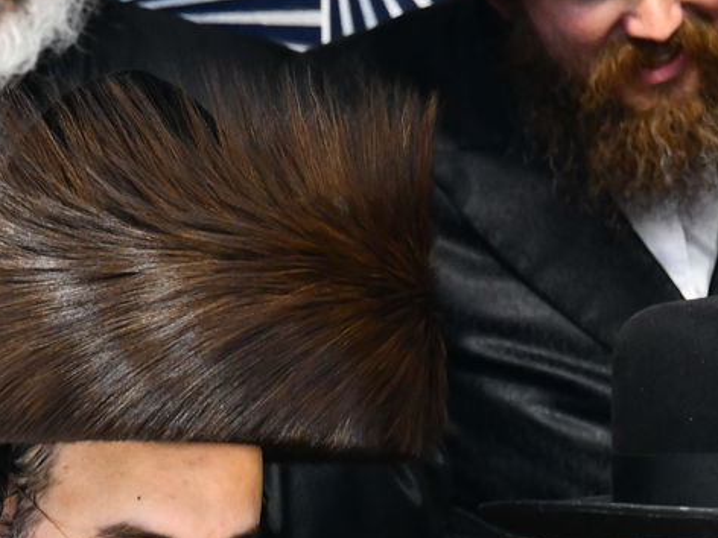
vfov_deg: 2.5
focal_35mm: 599
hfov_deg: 3.3
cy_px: 574
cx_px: 357
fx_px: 12424
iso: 1600
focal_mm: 210
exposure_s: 1/100
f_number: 5.6
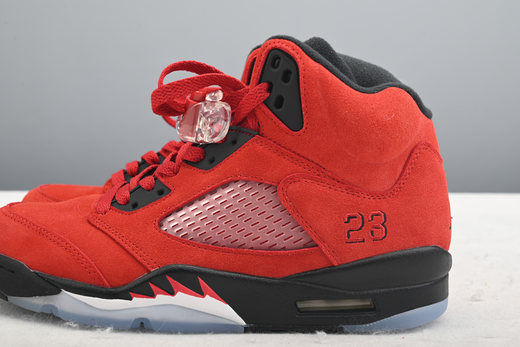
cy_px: 174
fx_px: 722
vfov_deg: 27.0
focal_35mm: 50
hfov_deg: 39.6
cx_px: 260
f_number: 10
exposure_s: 1/200
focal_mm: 50
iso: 100
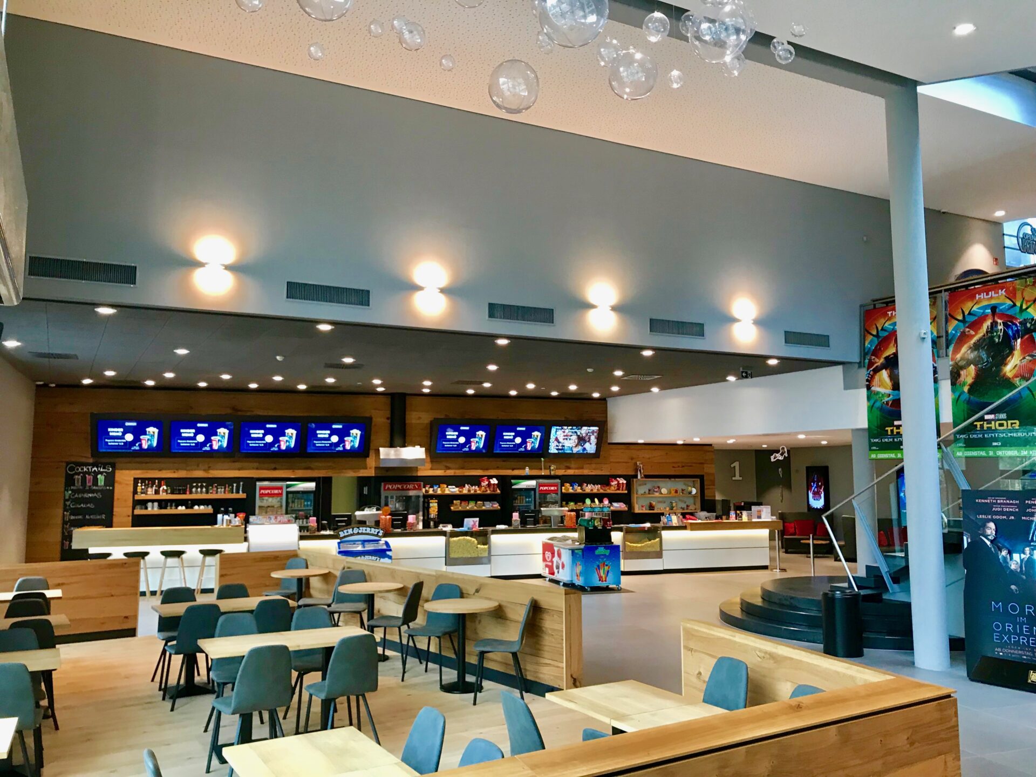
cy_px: 388
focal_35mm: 28
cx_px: 518
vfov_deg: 49.7
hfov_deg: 63.4
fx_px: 838
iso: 40
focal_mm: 3.99
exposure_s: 1/17
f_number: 1.8
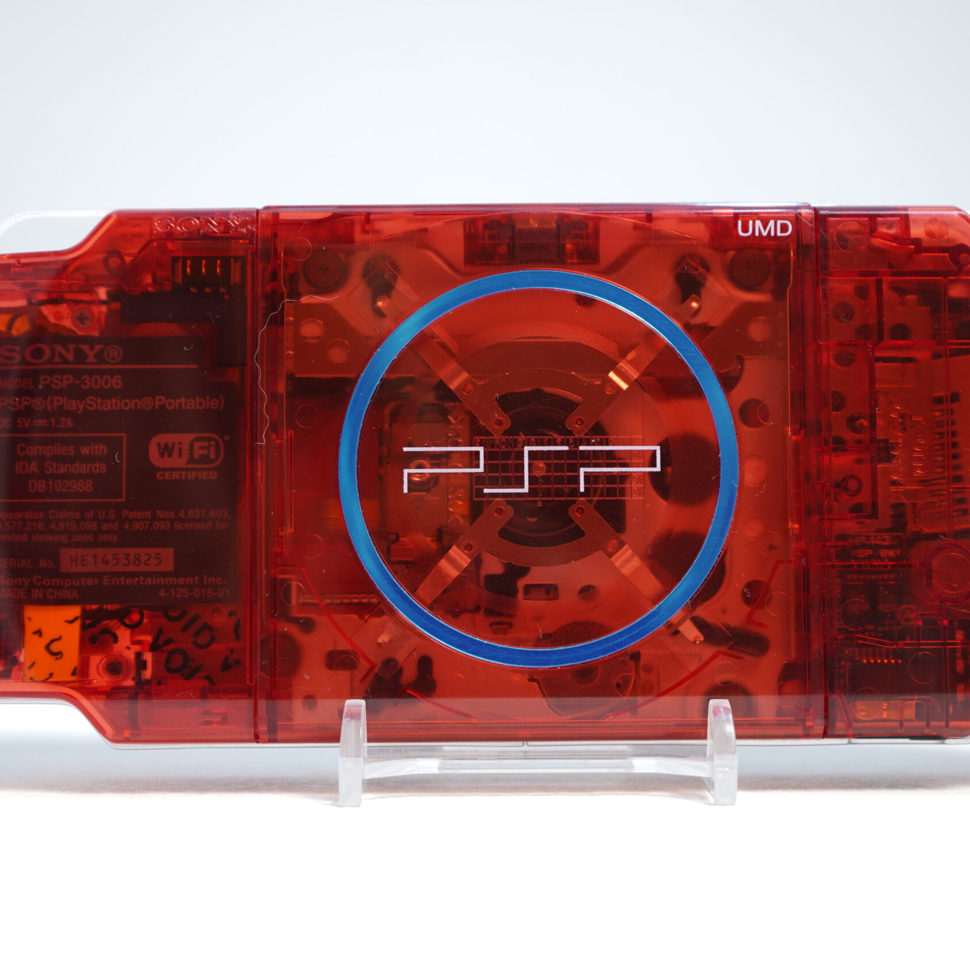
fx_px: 2124
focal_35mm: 67
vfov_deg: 25.7
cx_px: 534
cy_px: 483
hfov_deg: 25.7
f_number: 5.6
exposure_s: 1/4
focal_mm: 52
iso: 64
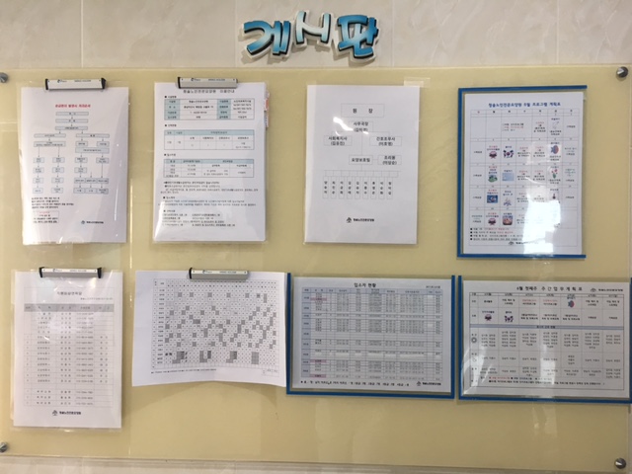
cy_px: 237
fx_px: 529
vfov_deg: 48.2
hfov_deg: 61.7
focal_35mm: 29
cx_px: 316
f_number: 2.2
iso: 64
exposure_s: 1/30
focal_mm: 4.15
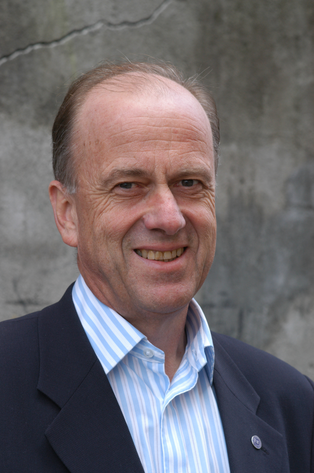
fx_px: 1671
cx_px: 157
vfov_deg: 16.1
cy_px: 236
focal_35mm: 128
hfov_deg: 10.7
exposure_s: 1/180
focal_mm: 85
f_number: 7.1
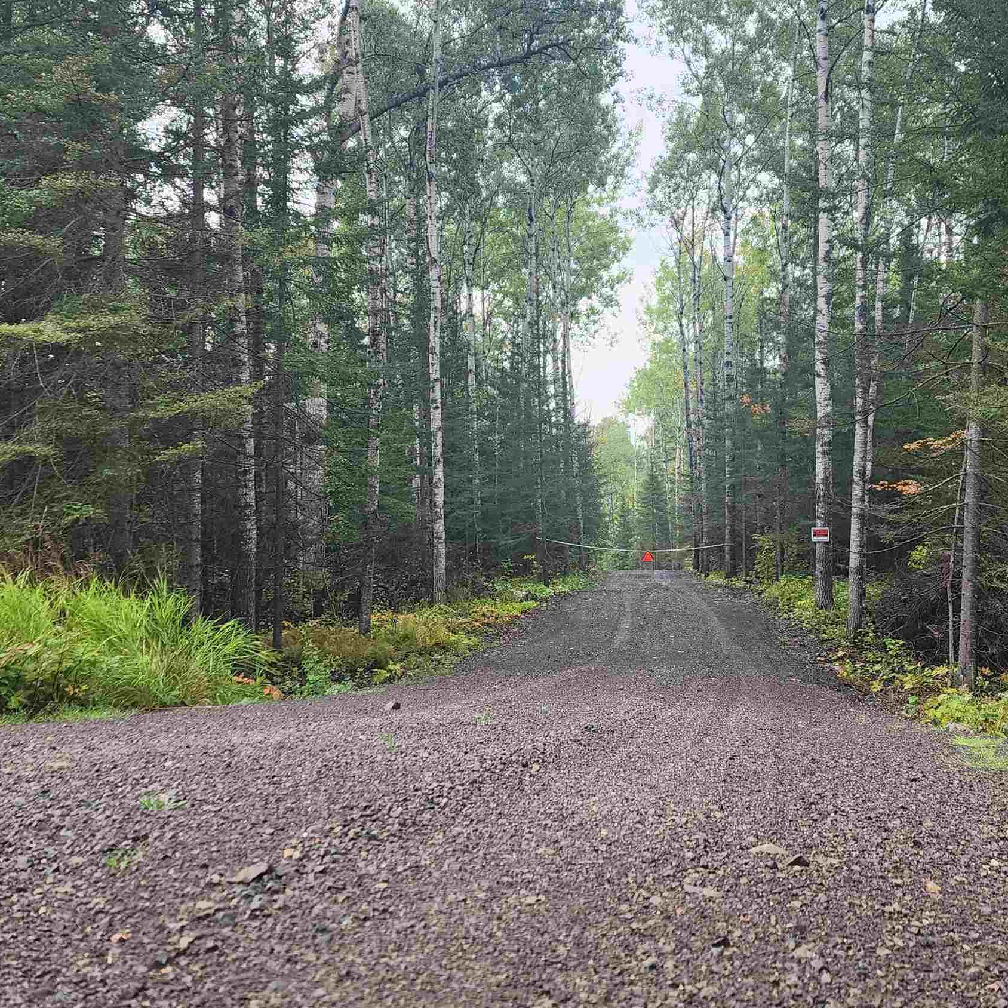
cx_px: 588
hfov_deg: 44.8
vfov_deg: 44.8
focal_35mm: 37
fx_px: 1219
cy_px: 437
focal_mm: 6.4
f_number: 1.8
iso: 100
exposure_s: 1/180
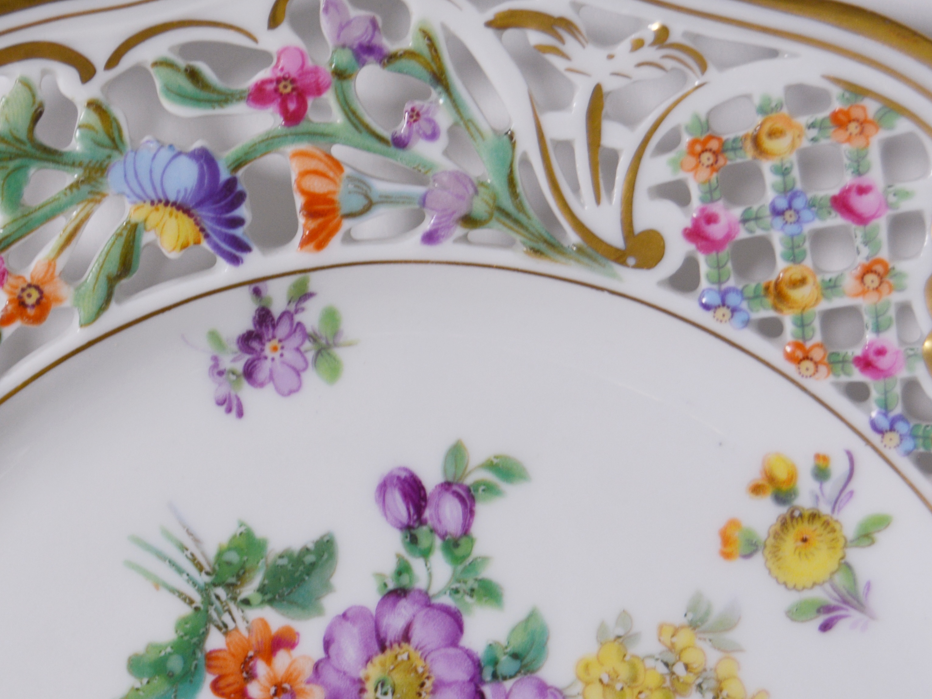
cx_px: 241
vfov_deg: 10.5
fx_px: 3796
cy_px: 363
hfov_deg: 14.0
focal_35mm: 141
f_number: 5.6
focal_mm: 50
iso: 200
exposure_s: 1/160
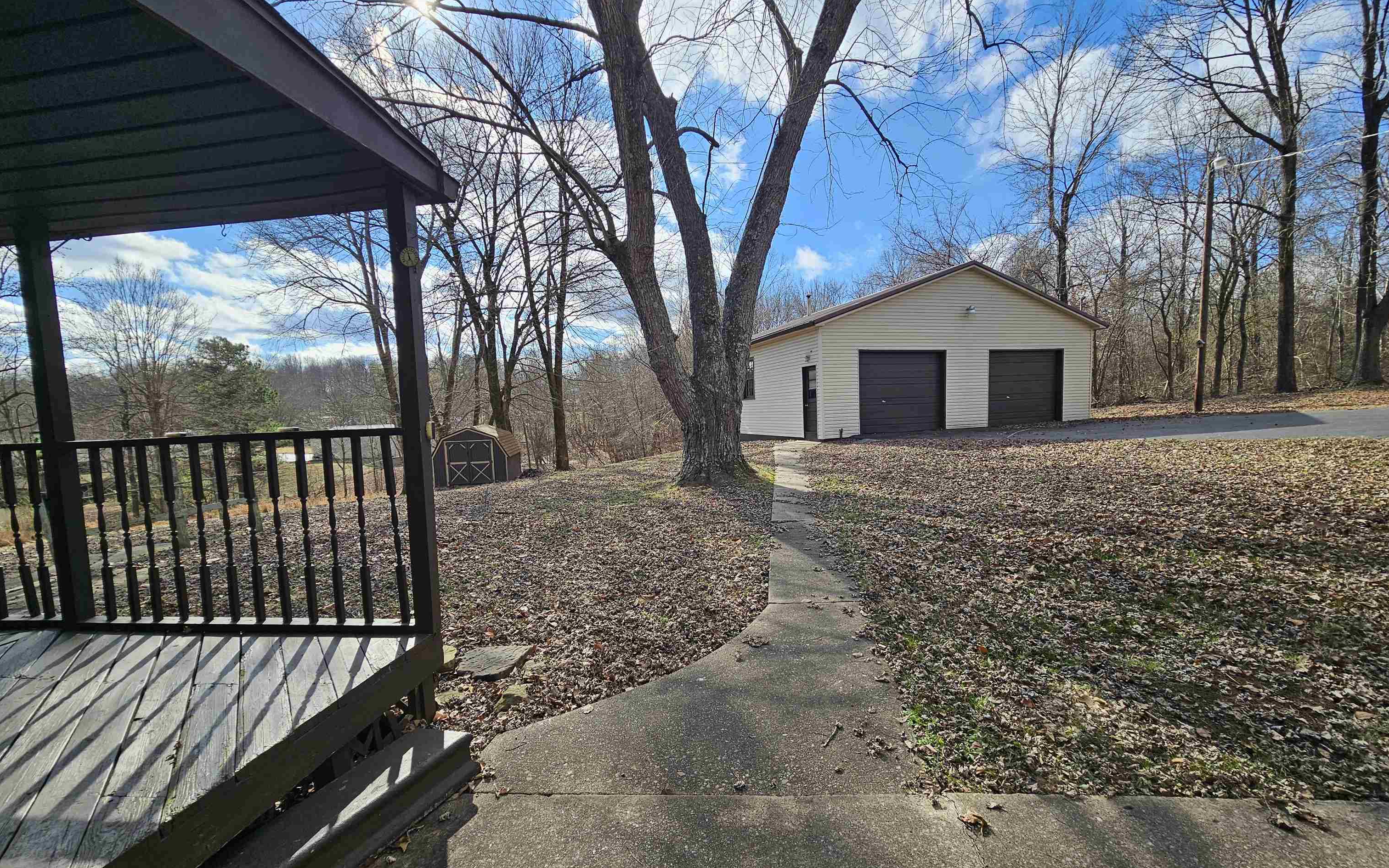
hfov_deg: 105.3
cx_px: 690
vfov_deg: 78.6
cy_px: 454
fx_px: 530
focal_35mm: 14
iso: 50
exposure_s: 1/1445
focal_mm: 2.2
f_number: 2.2
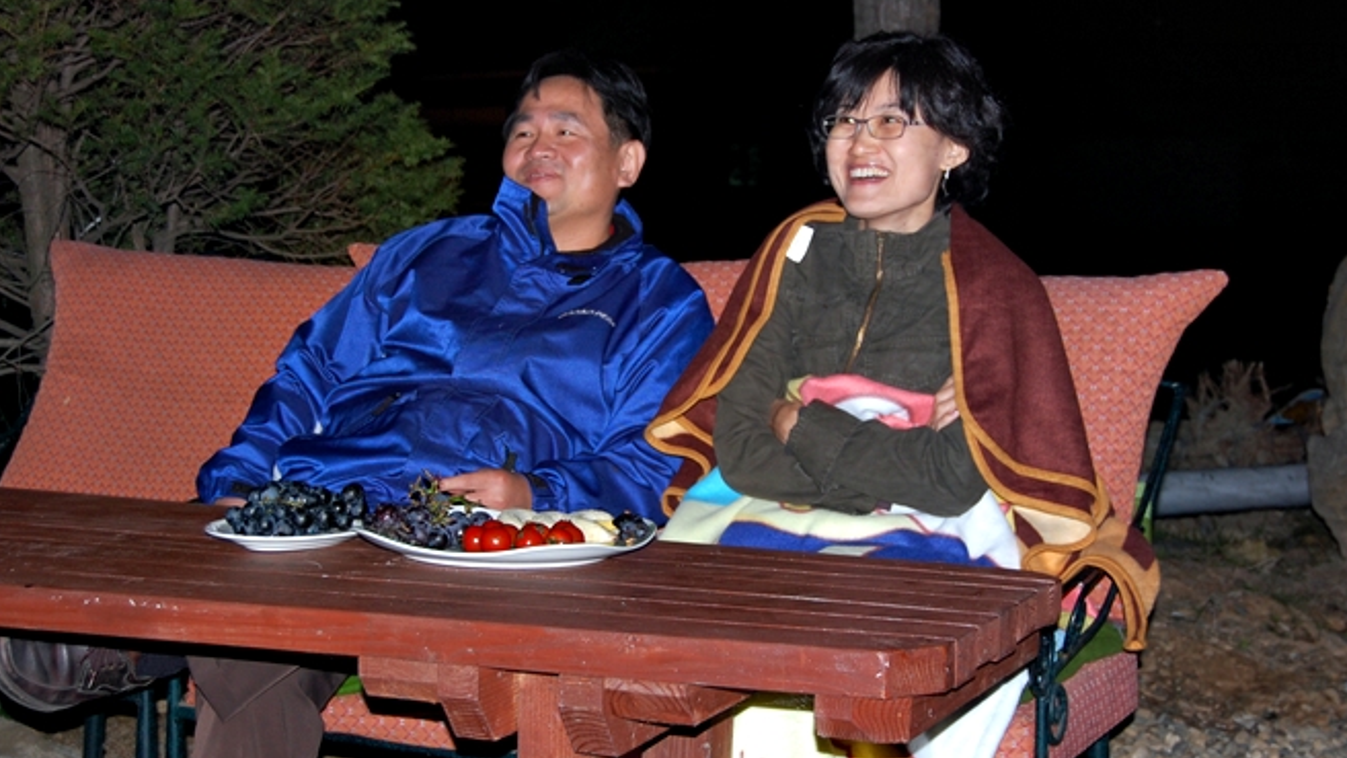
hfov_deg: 29.4
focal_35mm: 72
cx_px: 667
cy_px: 362
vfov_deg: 16.8
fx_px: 2572
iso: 400
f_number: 5
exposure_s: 1/60
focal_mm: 40
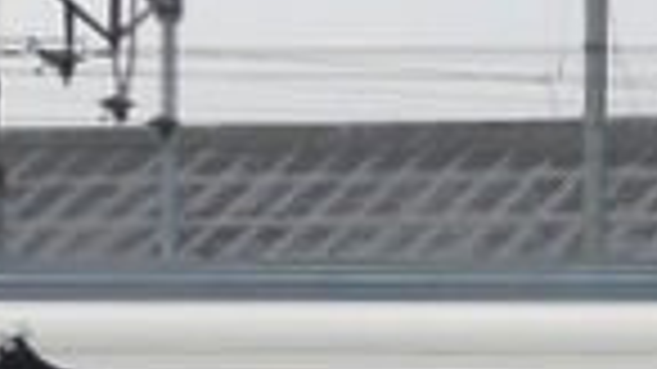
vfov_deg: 4.0
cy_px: 518
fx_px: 5329
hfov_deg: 6.8
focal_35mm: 306
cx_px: 1426
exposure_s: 1/160
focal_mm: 6.7
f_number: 4
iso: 100
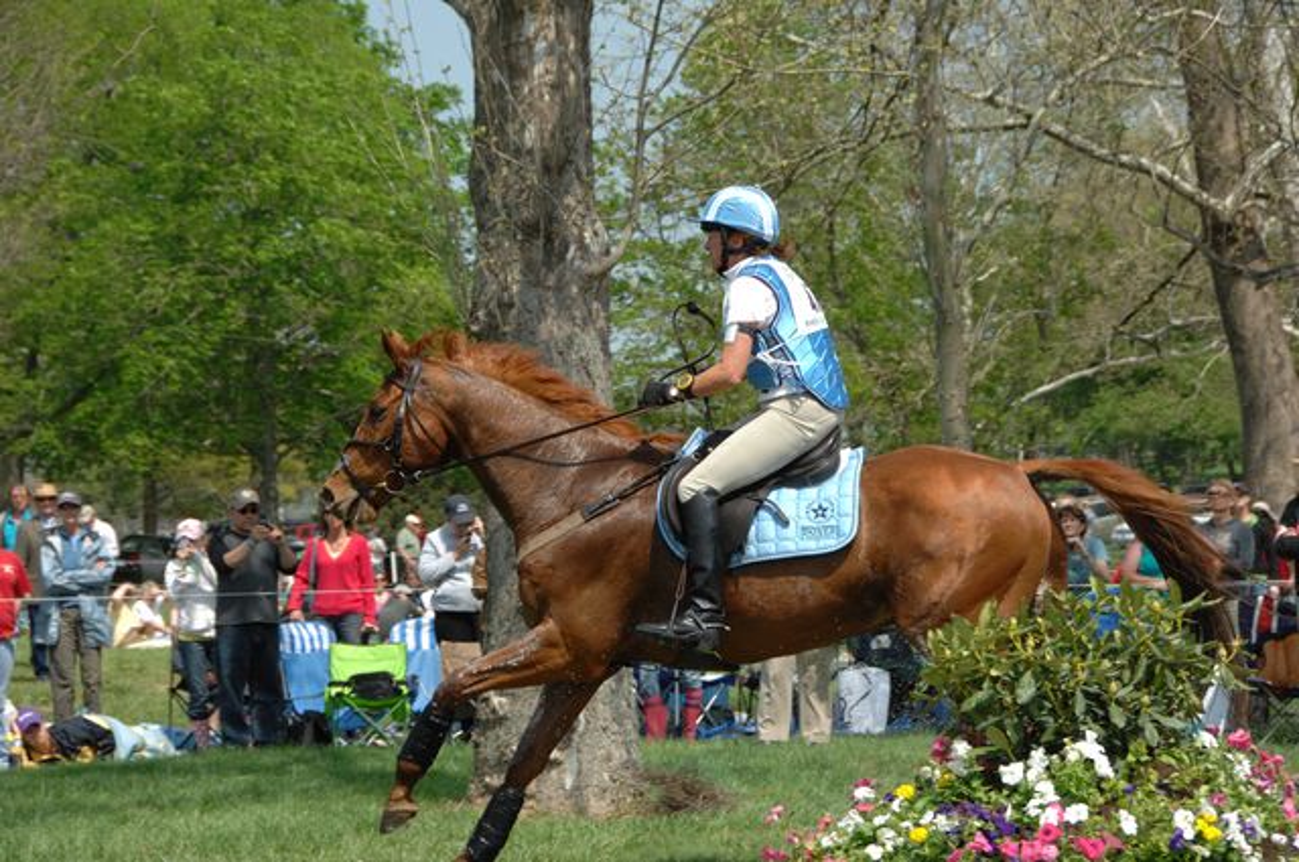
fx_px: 4433
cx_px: 650
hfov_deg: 16.7
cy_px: 431
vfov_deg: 11.1
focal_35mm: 123
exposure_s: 1/1000
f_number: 7.1
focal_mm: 82
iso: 500
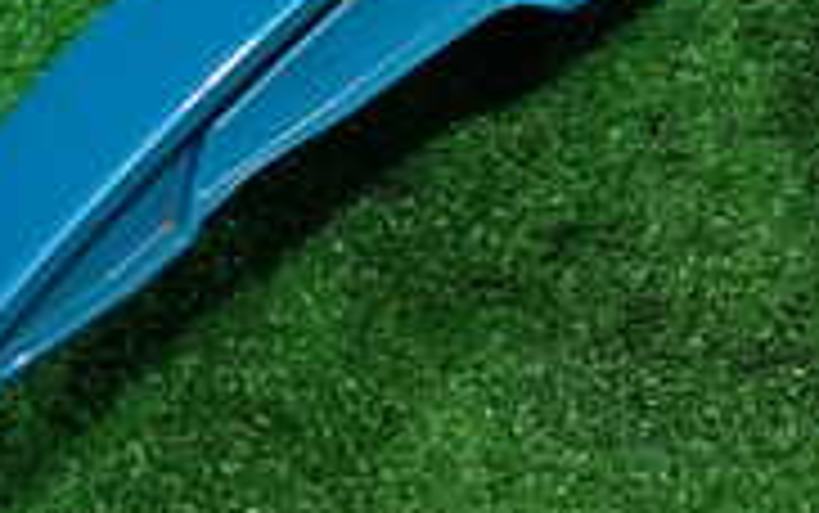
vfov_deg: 11.7
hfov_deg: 18.4
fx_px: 2345
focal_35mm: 105
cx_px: 1080
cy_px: -351
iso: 200
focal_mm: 5.4
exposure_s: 1/40
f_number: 2.3
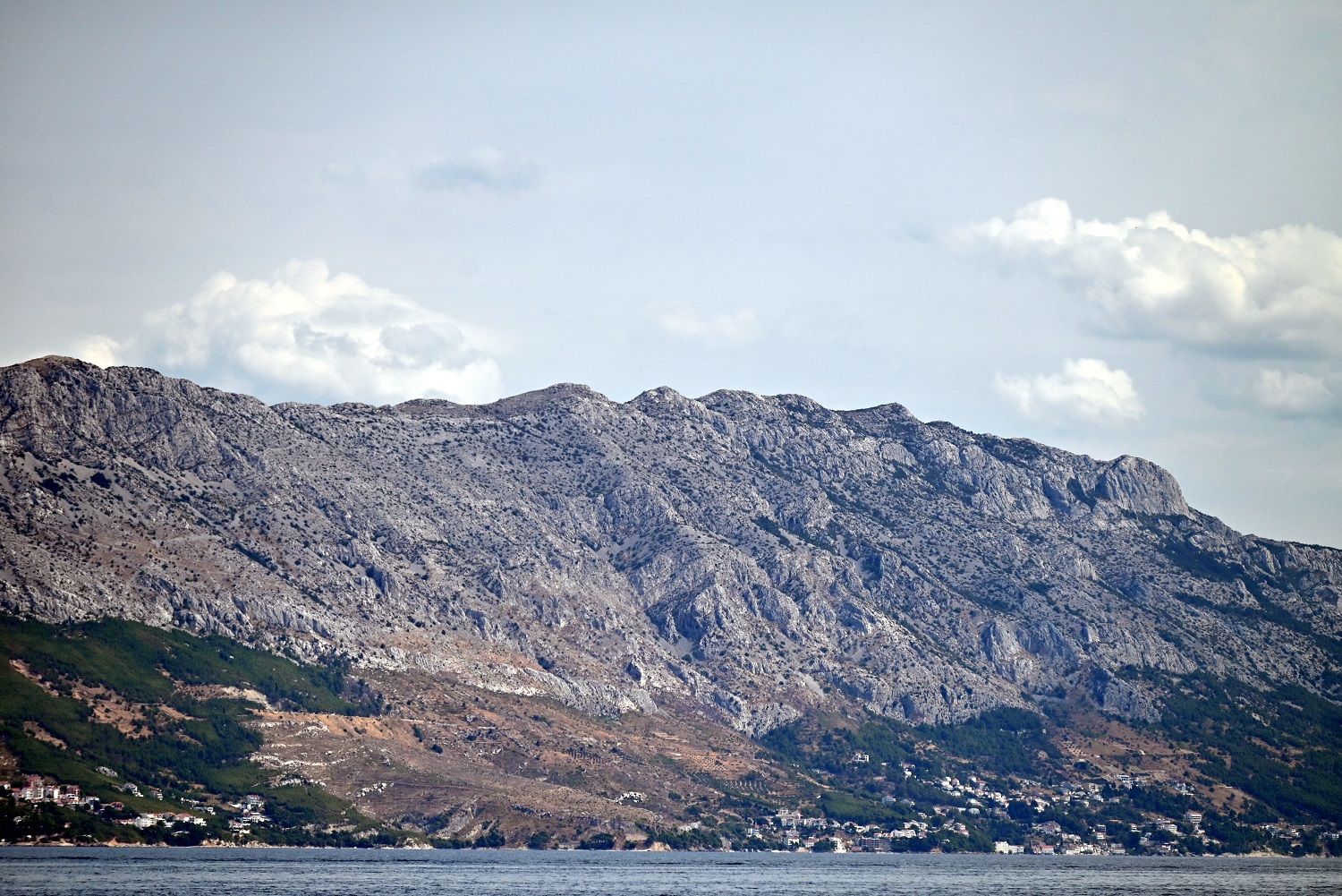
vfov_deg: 8.1
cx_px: 671
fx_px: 6339
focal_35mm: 170
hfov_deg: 12.1
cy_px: 448
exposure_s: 1/5000
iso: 250
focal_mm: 170
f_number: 5
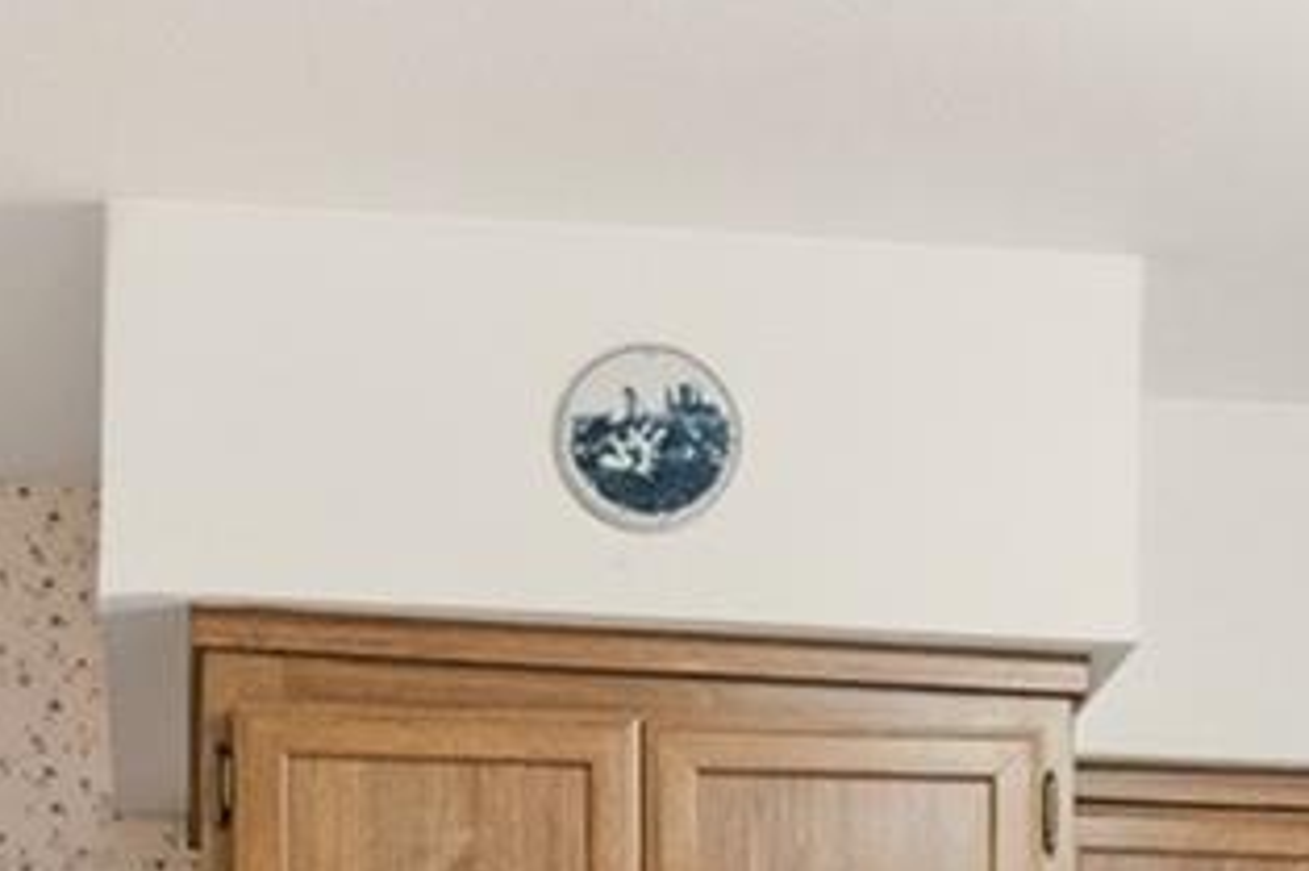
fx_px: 4034
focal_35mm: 111
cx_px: 659
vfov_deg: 11.0
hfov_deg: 18.4
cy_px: 1865
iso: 250
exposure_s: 1/25
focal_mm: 17
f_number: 9
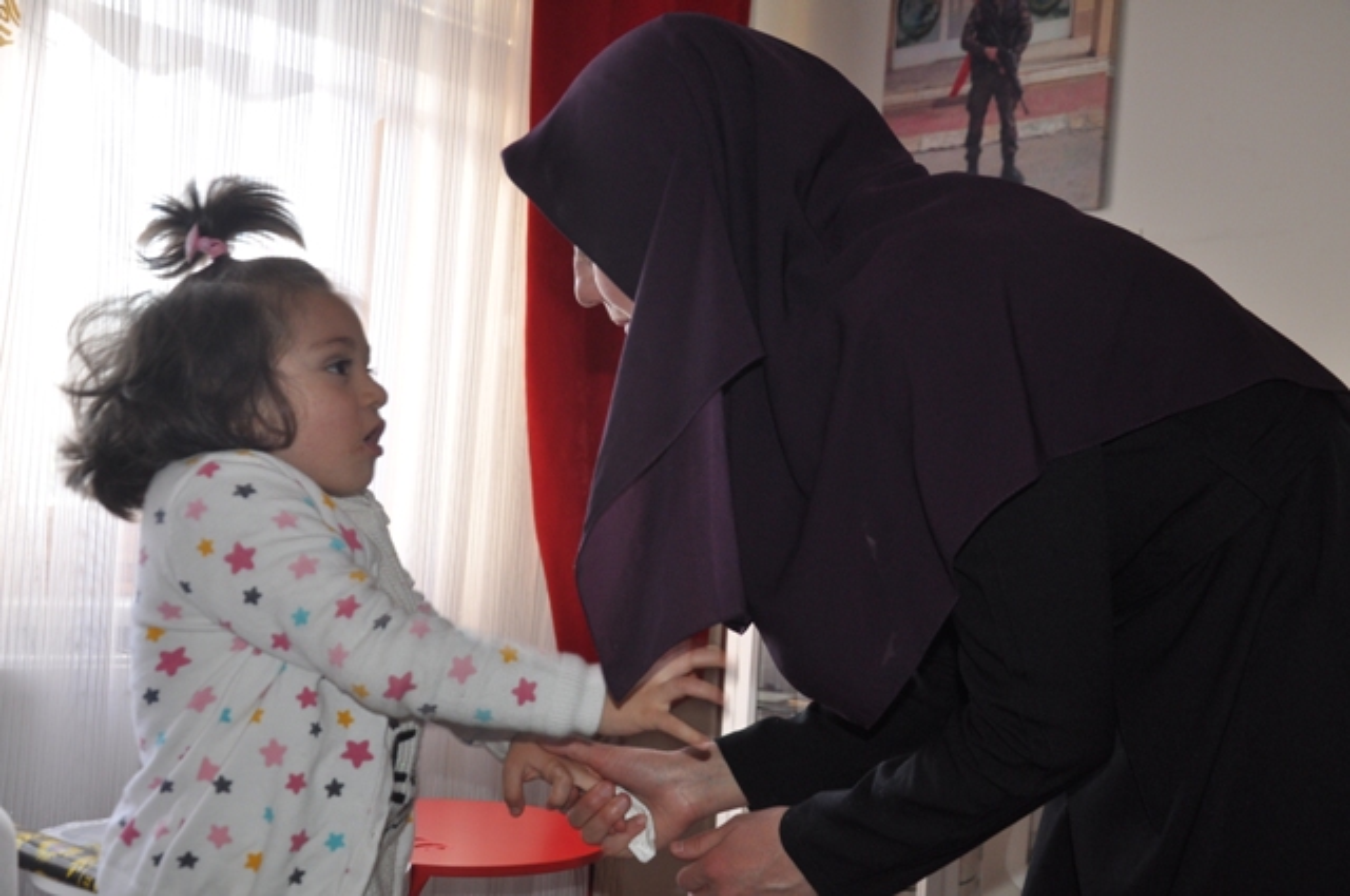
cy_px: 448
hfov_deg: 46.5
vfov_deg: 31.8
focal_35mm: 42
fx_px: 1573
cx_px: 675
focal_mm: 28
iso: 640
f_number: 4
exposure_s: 1/60
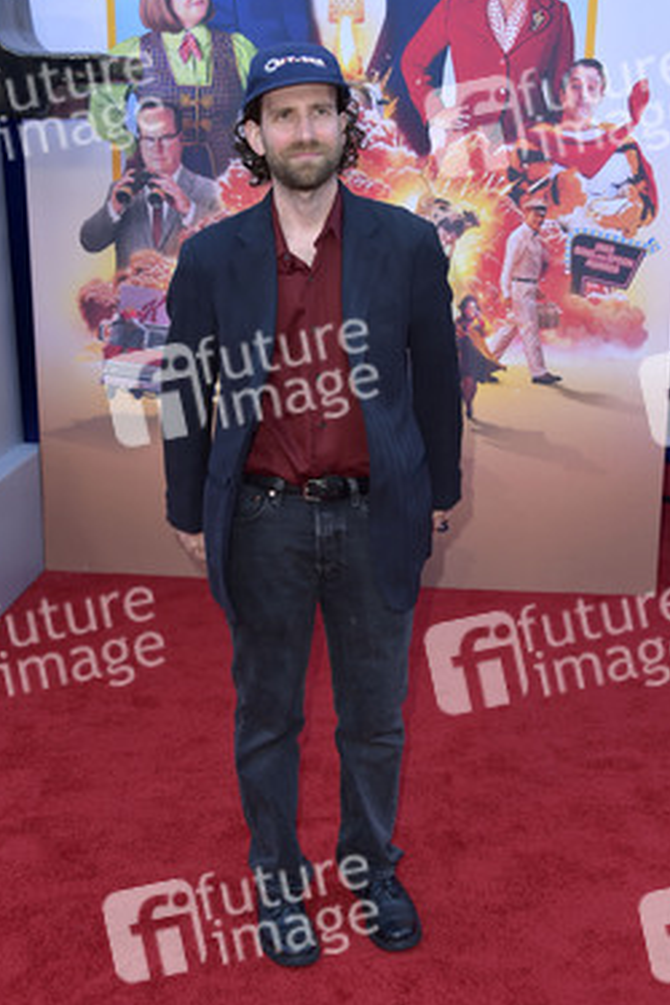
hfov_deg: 28.1
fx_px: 1340
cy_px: 517
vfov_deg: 41.1
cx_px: 320
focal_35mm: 48
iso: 320
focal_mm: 45
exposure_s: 1/250
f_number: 6.3
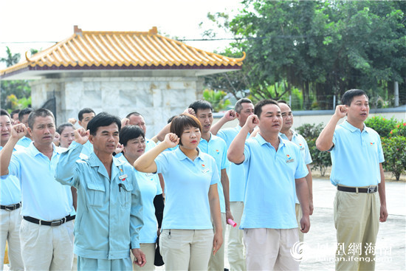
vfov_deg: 19.5
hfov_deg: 28.8
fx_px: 790
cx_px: 203
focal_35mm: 70
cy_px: 136
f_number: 4
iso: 100
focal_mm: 70
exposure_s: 1/200
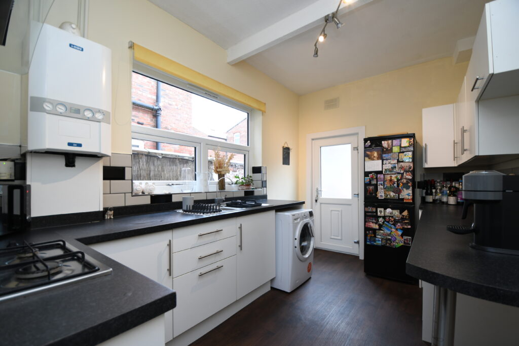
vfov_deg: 77.3
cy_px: 173
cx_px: 260
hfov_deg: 100.4
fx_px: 216
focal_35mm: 15
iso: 100
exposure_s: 1/10
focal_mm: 10
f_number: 3.5
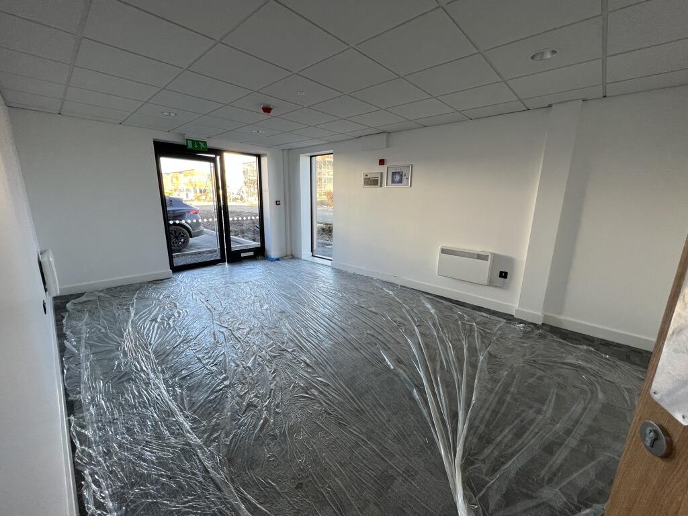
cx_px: 344
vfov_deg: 89.9
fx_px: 258
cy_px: 258
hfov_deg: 106.2
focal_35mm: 13
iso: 80
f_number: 1.8
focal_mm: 1.57
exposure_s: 1/99
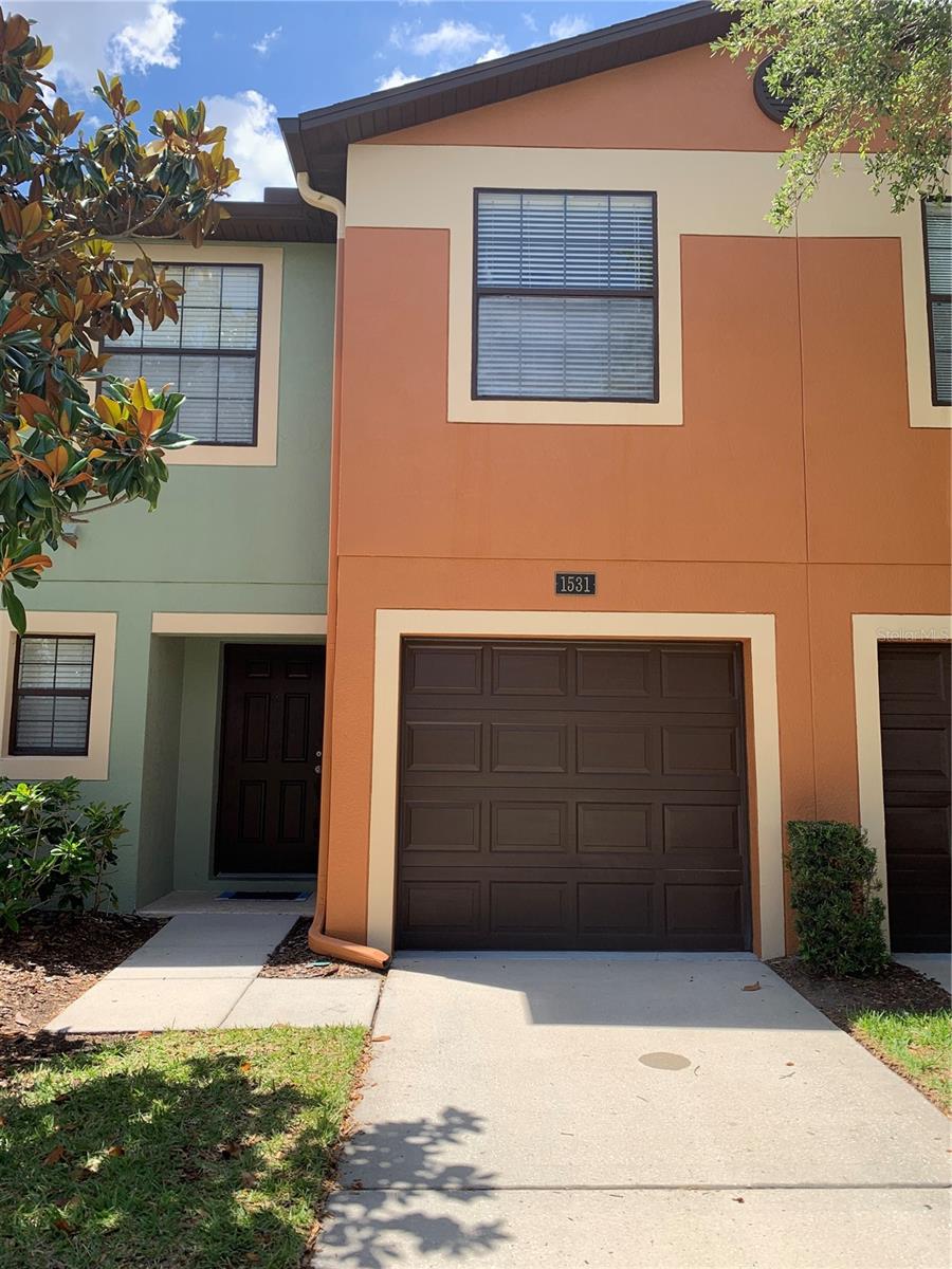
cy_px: 634
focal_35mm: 26
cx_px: 476
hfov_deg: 53.1
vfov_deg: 67.3
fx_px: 953
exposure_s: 1/1250
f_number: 1.8
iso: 25
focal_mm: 4.25
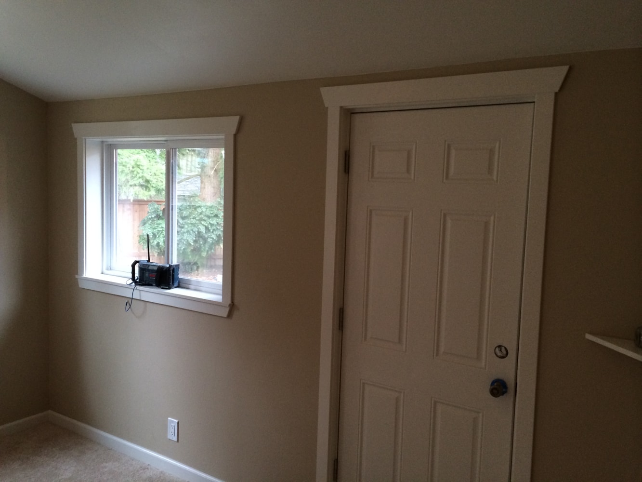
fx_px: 556
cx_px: 321
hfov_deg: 60.0
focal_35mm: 30
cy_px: 241
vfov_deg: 46.8
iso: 200
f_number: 2.2
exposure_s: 1/30
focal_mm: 4.12
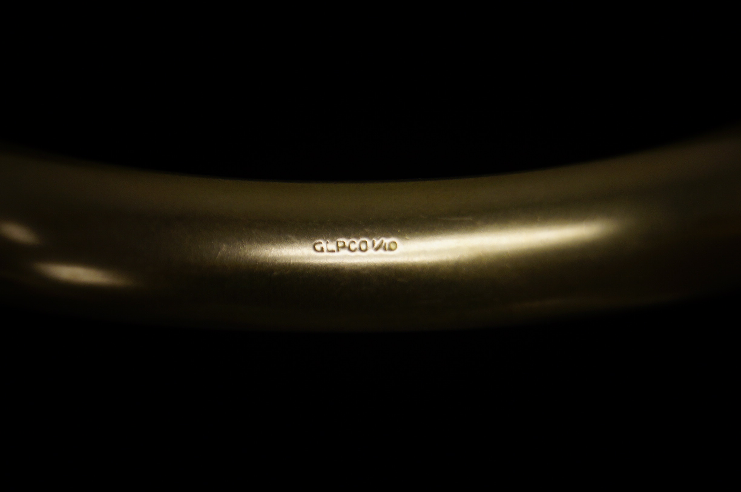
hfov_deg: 24.7
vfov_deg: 16.5
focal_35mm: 82
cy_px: 246
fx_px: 1695
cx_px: 370
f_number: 5.6
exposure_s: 1/100
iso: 250
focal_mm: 55
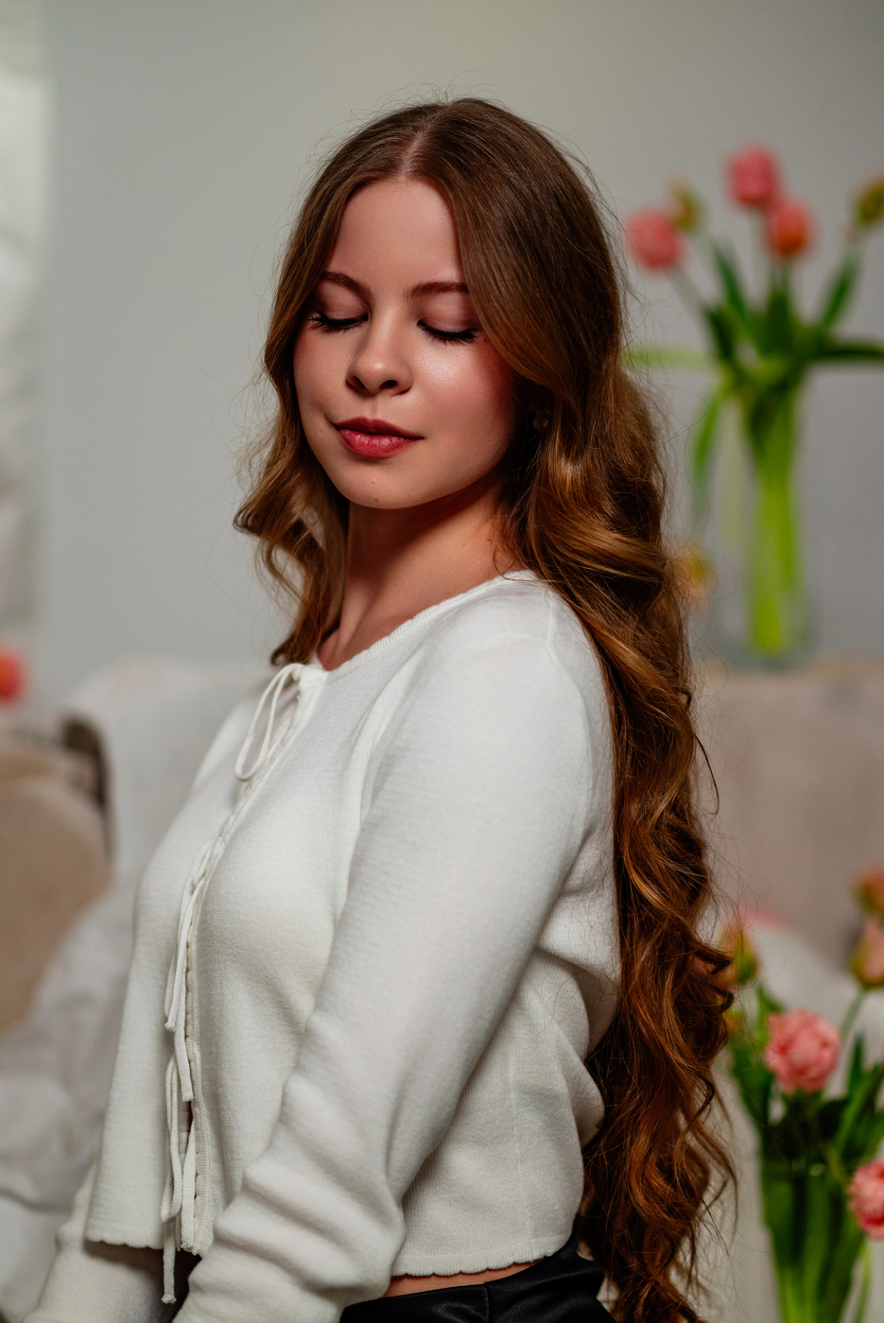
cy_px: 662
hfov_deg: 16.1
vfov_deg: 23.9
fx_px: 3127
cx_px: 442
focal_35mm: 85
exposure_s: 1/200
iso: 200
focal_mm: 85
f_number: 2
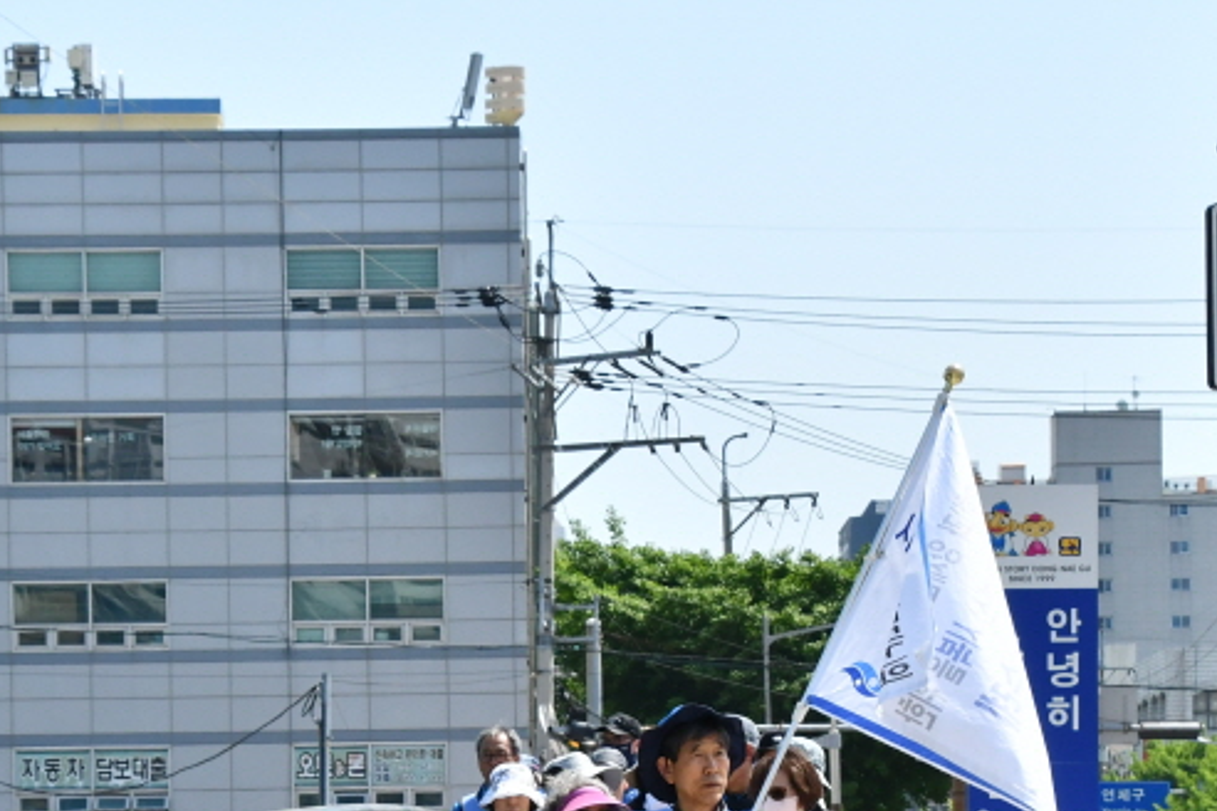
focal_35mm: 140
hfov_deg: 14.6
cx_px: 505
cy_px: 799
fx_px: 4732
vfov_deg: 9.7
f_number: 13
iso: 800
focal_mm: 44
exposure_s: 1/1000
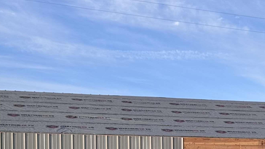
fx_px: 850
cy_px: 217
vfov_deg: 9.8
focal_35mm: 121
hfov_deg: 17.2
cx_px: 288
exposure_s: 1/1923
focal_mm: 6.76
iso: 64
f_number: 1.78
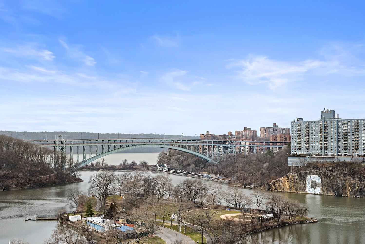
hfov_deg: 44.5
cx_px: 182
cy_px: 122
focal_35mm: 44
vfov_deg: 30.5
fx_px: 446
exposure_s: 1/80
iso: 200
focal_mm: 44
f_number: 11
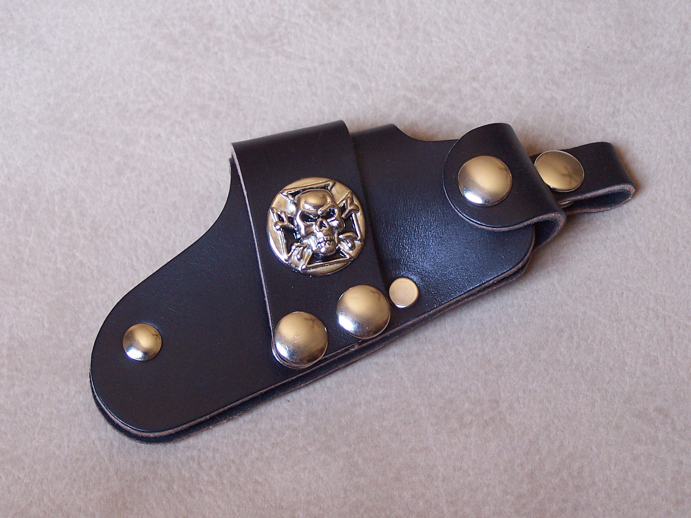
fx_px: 1877
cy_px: 259
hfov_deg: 20.9
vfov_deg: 15.7
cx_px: 346
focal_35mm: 94
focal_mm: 15.6
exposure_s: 1/10
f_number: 3.2
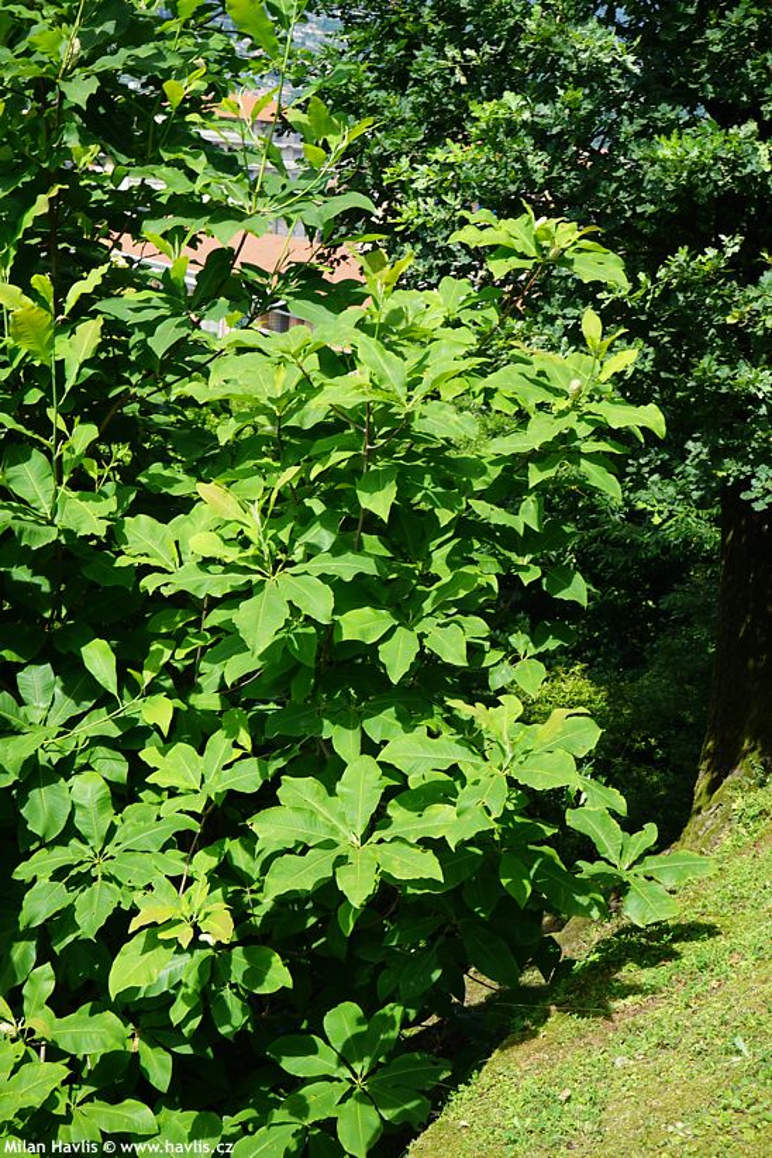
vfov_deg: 41.1
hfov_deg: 28.1
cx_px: 386
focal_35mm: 48
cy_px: 579
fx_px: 1544
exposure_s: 1/100
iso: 100
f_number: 8
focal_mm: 48
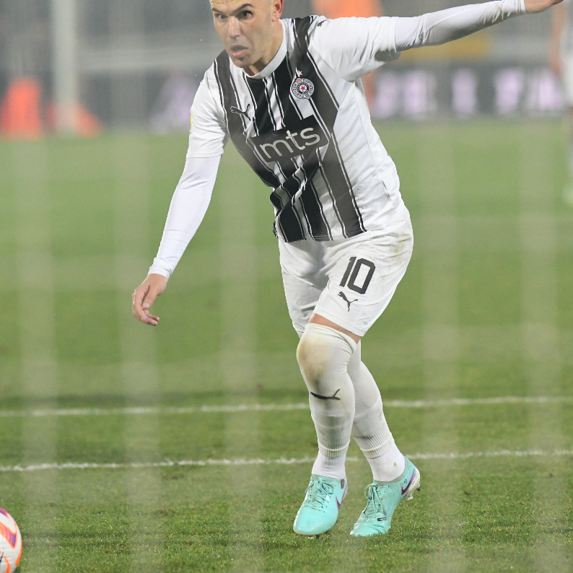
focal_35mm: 520
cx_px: 247
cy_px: 217
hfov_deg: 3.4
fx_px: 9738
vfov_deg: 3.4
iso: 6400
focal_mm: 300
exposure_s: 1/2000
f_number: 4
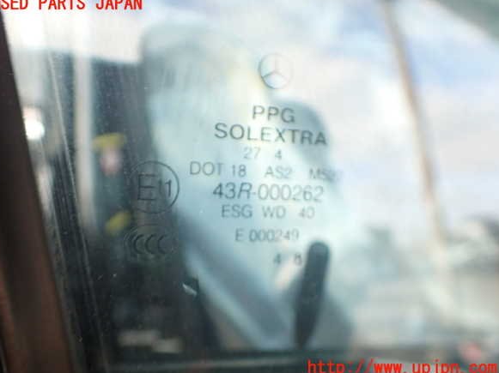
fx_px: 447
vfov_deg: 45.4
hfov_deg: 58.4
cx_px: 244
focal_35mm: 31
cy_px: 186
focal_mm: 5.4
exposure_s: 1/125
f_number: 2.3
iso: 160
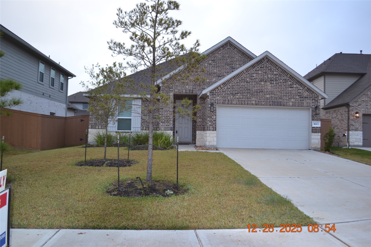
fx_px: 309
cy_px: 124
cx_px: 186
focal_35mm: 30
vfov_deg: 43.6
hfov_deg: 61.9
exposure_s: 1/125
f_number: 4
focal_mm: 20
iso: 200
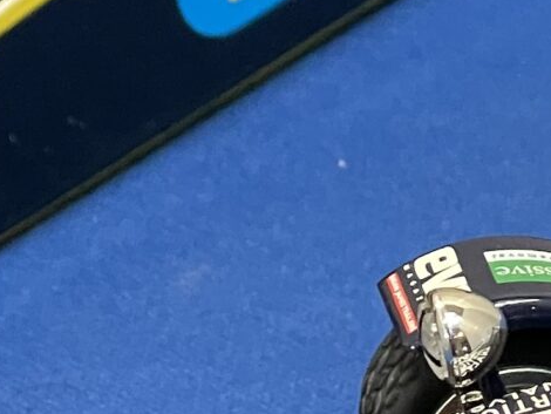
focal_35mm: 283
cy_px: 755
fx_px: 4507
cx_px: 1055
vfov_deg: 5.2
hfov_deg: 6.8
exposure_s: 1/60
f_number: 2
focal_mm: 6
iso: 320
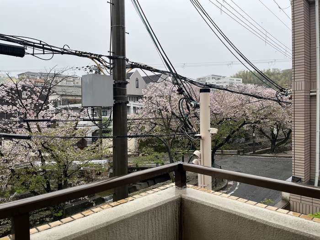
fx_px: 240
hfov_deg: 67.3
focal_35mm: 26
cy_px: 120
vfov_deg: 53.1
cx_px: 160
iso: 50
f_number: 1.6
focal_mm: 5.1
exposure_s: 1/705
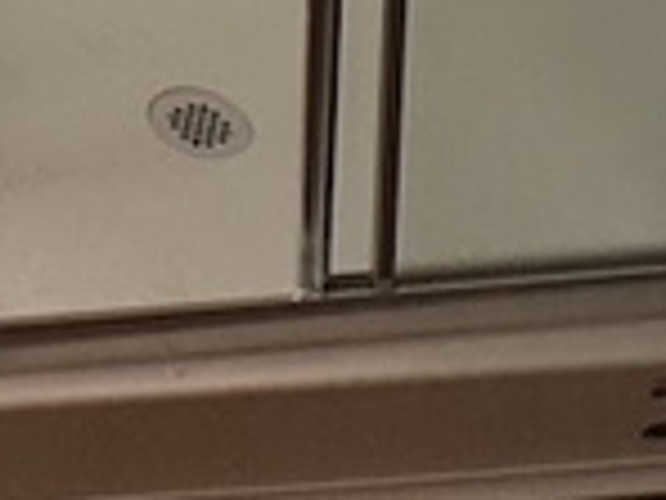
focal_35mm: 97
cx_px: -351
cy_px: -986
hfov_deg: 17.9
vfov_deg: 10.7
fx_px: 1866
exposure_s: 1/99
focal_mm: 2.22
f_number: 2.2
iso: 64
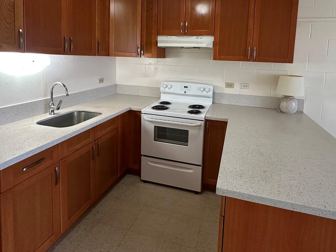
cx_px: 190
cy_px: 75
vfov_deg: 63.5
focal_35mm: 20
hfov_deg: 81.3
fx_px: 194
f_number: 2.2
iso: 250
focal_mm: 2.22
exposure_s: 1/120
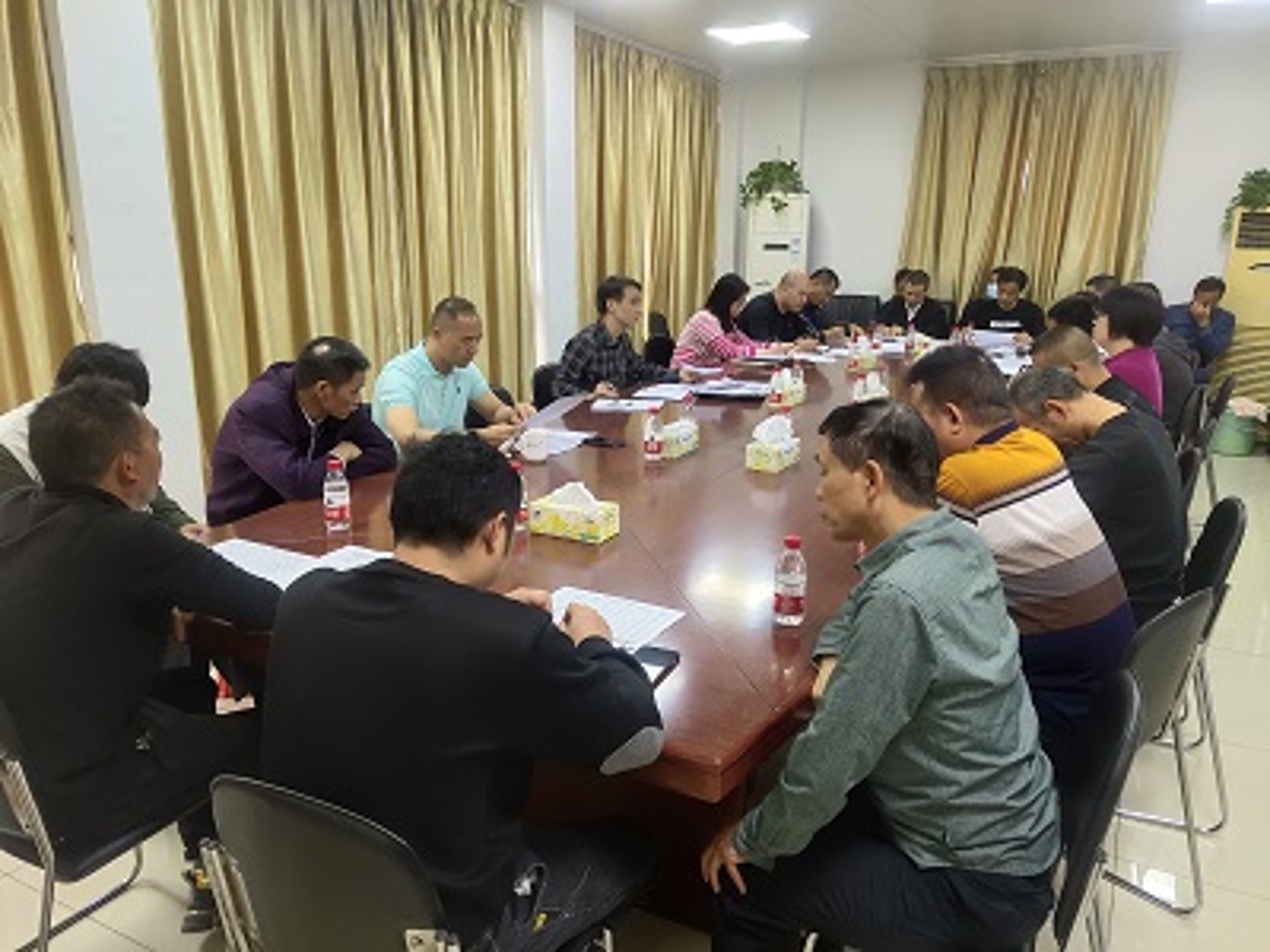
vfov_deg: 46.8
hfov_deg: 60.0
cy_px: 476
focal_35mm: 30
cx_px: 635
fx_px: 1101
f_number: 1.8
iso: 159
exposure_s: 1/50
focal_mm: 4.35
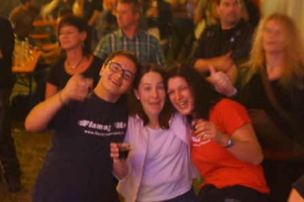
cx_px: 152
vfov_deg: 11.4
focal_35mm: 120
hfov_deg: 17.1
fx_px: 1013
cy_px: 101
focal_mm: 80
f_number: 5.6
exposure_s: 1/2.5
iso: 3200
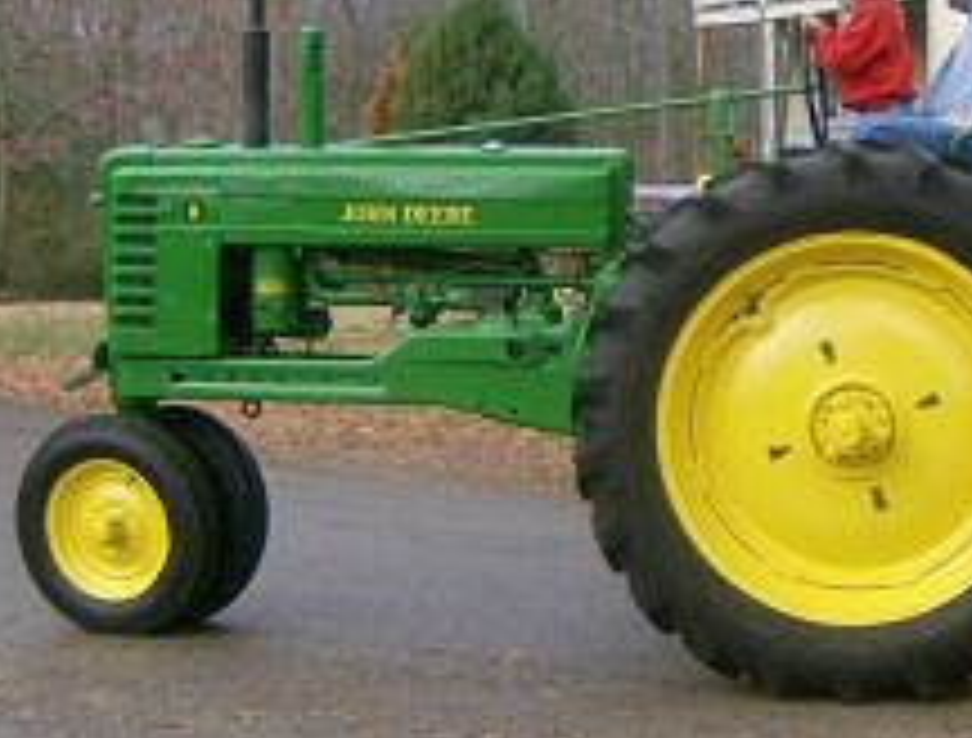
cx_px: 774
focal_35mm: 75
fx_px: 2115
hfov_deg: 25.4
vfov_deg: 19.7
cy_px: 189
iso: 100
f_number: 2.8
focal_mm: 6
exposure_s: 1/164
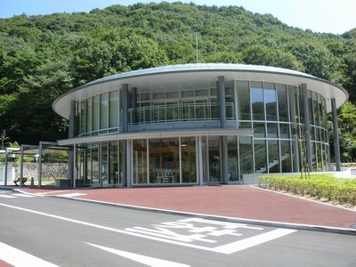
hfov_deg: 52.6
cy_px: 134
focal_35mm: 35
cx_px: 178
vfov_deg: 40.7
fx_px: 360
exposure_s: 1/400
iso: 64
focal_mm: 6.3
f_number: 3.1
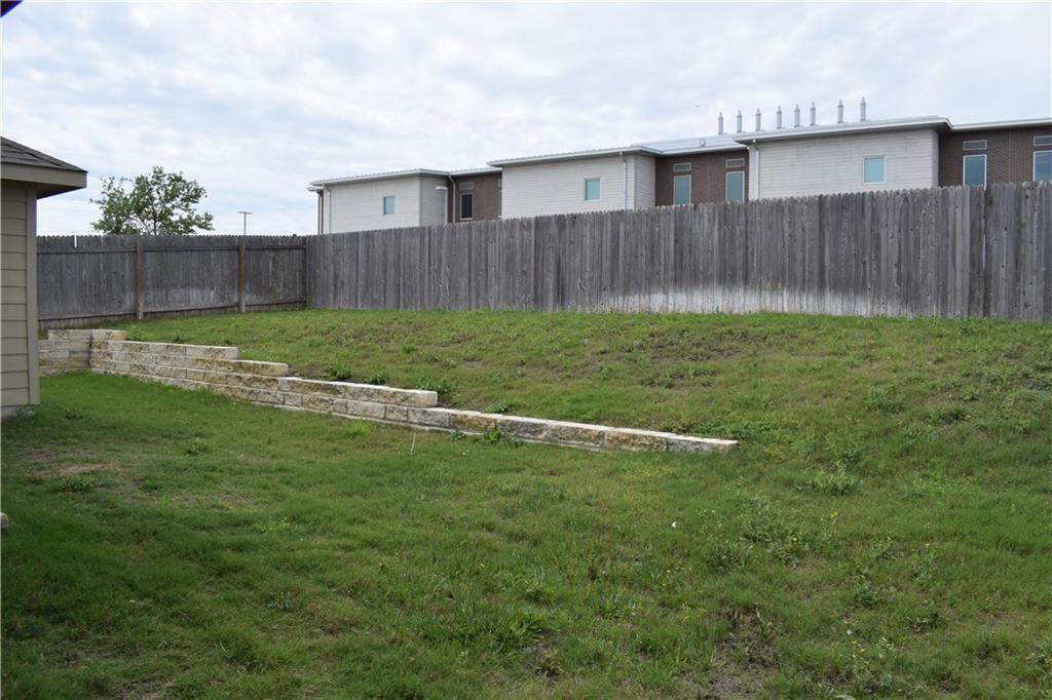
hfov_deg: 67.4
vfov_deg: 47.9
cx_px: 526
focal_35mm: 27
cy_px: 350
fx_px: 789
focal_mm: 18
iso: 200
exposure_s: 1/400
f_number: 10
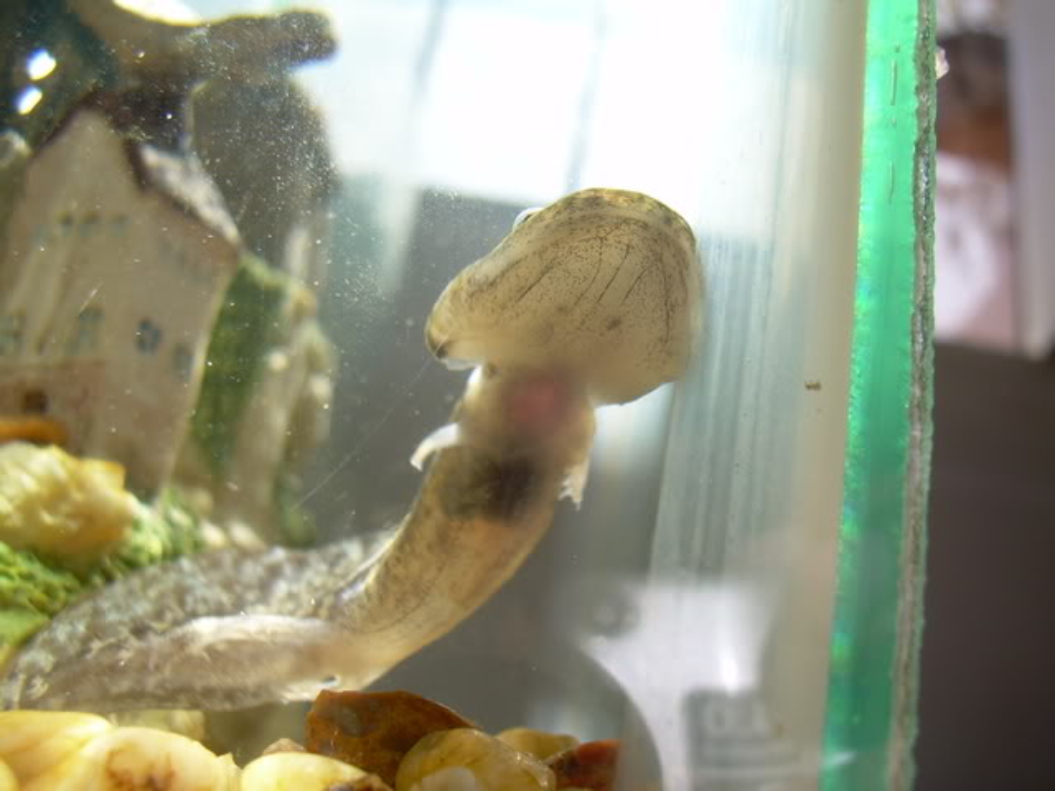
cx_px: 528
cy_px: 396
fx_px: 1158
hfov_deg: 49.0
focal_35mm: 38
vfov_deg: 37.7
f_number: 4.6
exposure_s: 1/177
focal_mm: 6.3
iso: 50
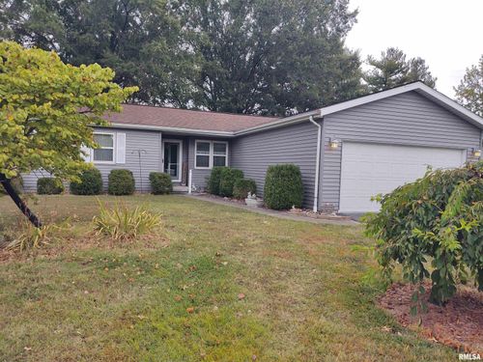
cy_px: 181
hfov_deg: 65.3
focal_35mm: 27
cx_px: 242
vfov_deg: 51.4
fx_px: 377
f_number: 1.7
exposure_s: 1/1837
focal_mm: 4.75
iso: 100
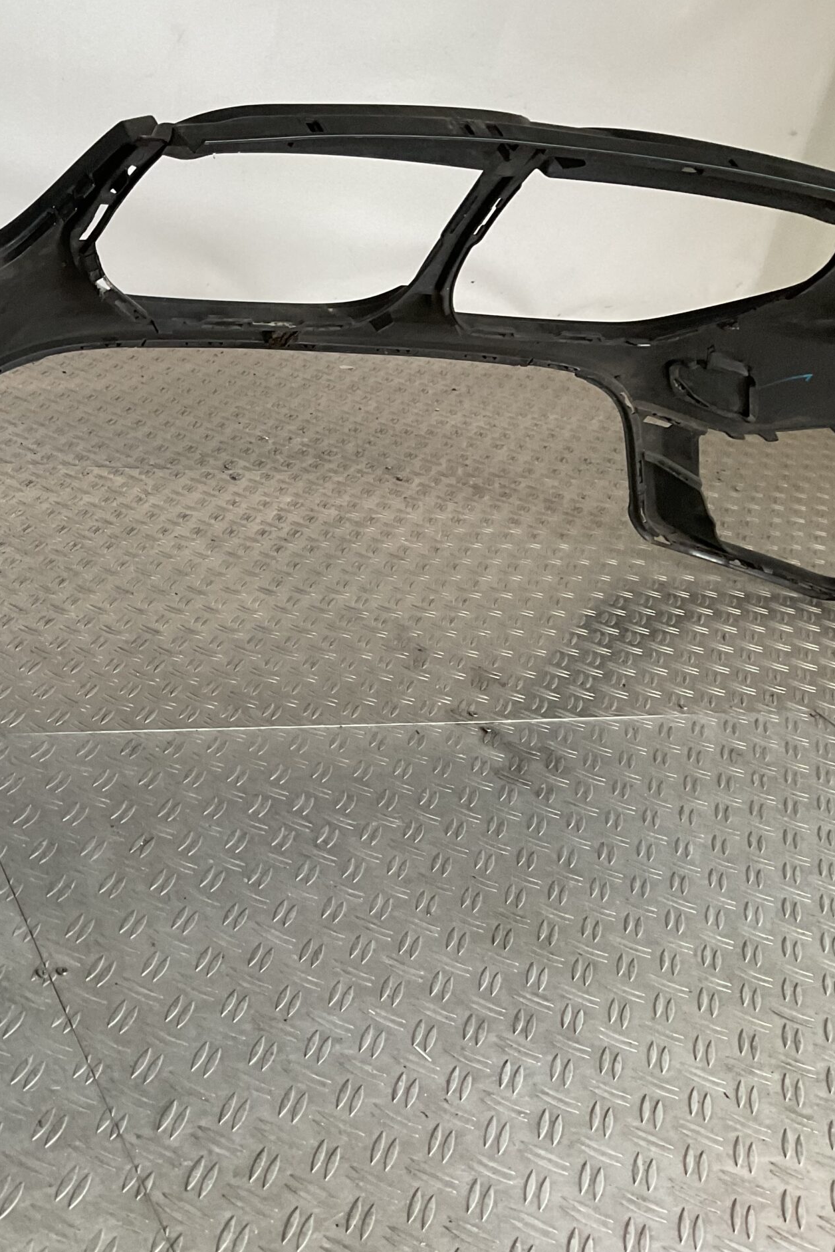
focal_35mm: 41
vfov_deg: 47.4
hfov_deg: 30.5
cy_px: 622
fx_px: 1426
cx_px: 19
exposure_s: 1/50
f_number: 1.8
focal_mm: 3
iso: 100
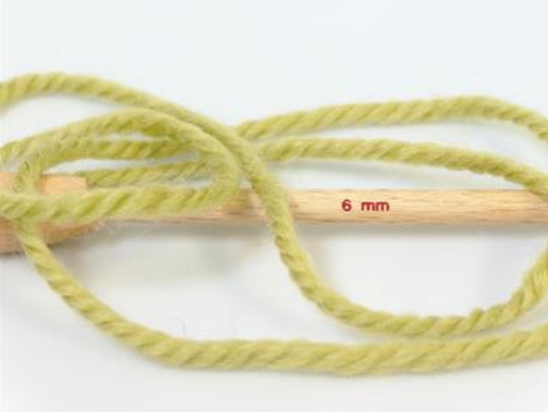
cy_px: 203
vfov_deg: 12.5
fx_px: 1885
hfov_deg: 16.5
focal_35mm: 119
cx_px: 280
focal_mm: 23.76
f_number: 3
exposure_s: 1/30.6
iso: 200
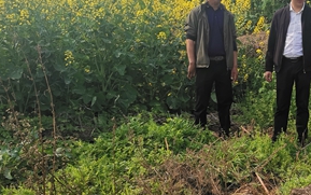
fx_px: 517
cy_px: 122
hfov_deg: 31.3
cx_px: 300
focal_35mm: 61
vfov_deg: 21.3
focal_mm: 4.75
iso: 50
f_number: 1.8
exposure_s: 1/1420
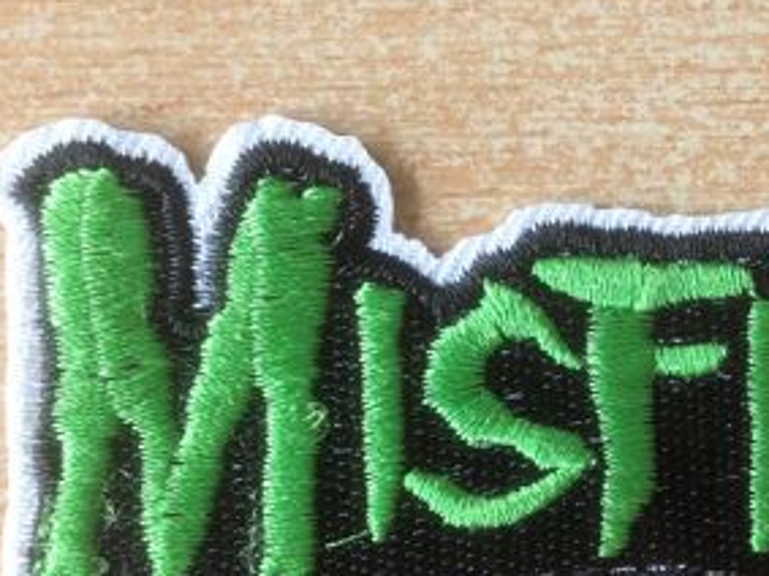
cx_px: 492
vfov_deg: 25.9
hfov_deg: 34.1
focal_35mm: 56
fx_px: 1244
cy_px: 394
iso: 64
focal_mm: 4.12
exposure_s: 1/40
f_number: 2.4
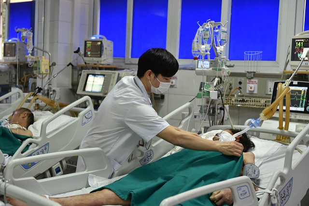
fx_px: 446
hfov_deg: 38.2
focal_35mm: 52
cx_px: 154
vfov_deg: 26.0
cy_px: 103
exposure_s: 1/100
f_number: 4
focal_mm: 52
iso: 1250
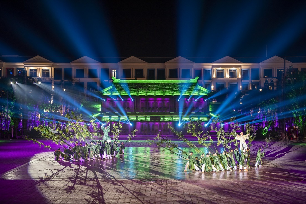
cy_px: 102
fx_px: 442
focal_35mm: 52
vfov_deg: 26.0
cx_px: 153
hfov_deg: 38.2
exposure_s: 1/50
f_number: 2.8
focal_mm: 52
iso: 1250
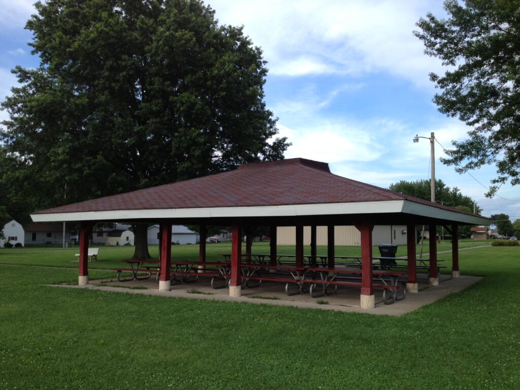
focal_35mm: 35
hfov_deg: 52.6
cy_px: 195
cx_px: 260
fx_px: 526
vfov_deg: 40.7
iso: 50
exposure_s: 1/497
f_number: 2.4
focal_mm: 4.28
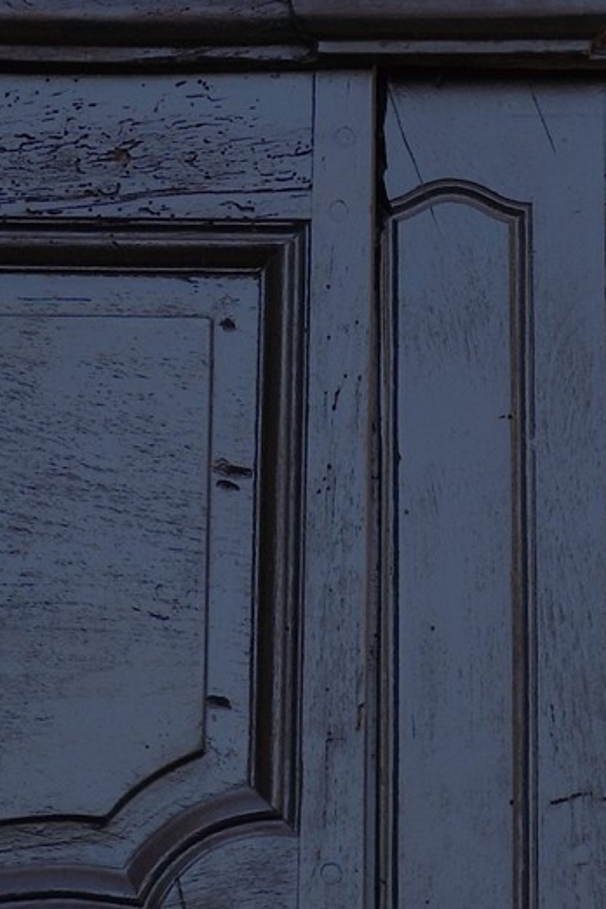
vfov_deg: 6.2
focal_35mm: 322
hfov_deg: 4.3
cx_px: 451
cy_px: -960
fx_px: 8130
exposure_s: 1/200
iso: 200
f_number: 7.1
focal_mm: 70
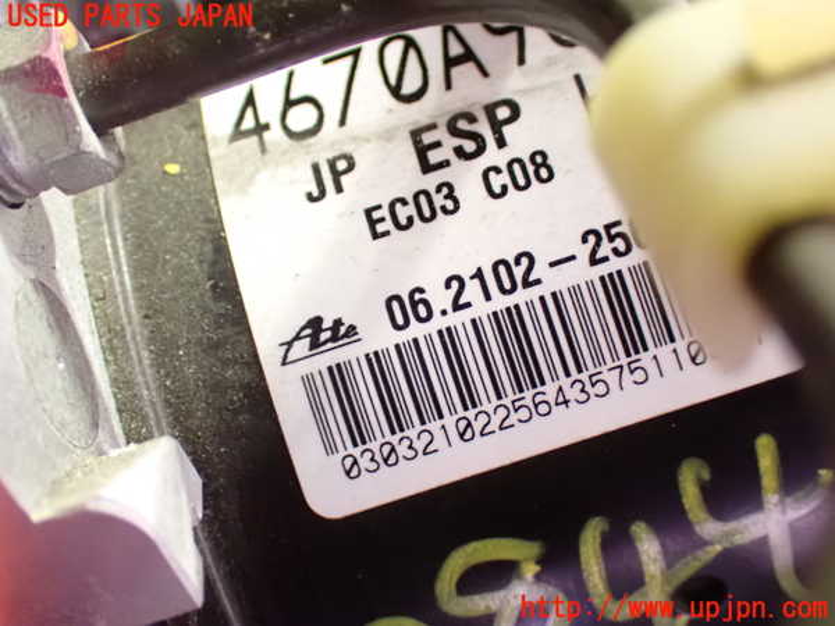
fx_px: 1206
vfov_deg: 29.1
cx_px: 418
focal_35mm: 50
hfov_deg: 38.2
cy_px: 313
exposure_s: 1/8
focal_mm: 9.01
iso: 1600
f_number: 3.2
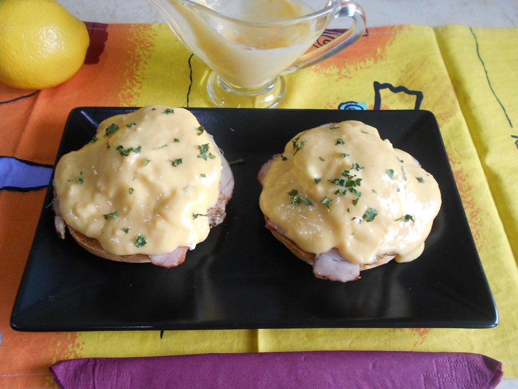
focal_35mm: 26
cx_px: 259
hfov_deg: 67.3
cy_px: 194
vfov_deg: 53.1
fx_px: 389
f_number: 3.2
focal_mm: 4.6
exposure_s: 1/30
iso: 220
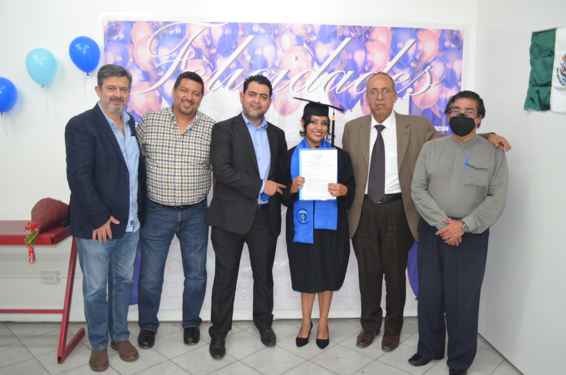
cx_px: 283
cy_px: 188
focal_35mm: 27
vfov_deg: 47.7
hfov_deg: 67.5
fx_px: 424
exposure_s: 1/60
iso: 1000
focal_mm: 18
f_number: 3.5
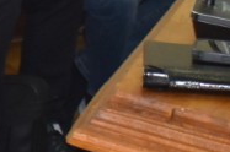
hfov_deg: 6.2
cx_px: -333
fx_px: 2009
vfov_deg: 4.3
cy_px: -63
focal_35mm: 315
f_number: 4.5
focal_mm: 34
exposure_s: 1/60
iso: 1000
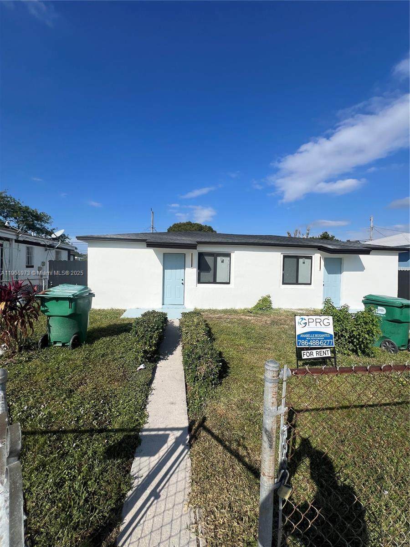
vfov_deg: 106.2
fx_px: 205
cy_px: 274
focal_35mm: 13
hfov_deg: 89.9
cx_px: 205
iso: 32
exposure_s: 1/3922
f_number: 1.8
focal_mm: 1.57
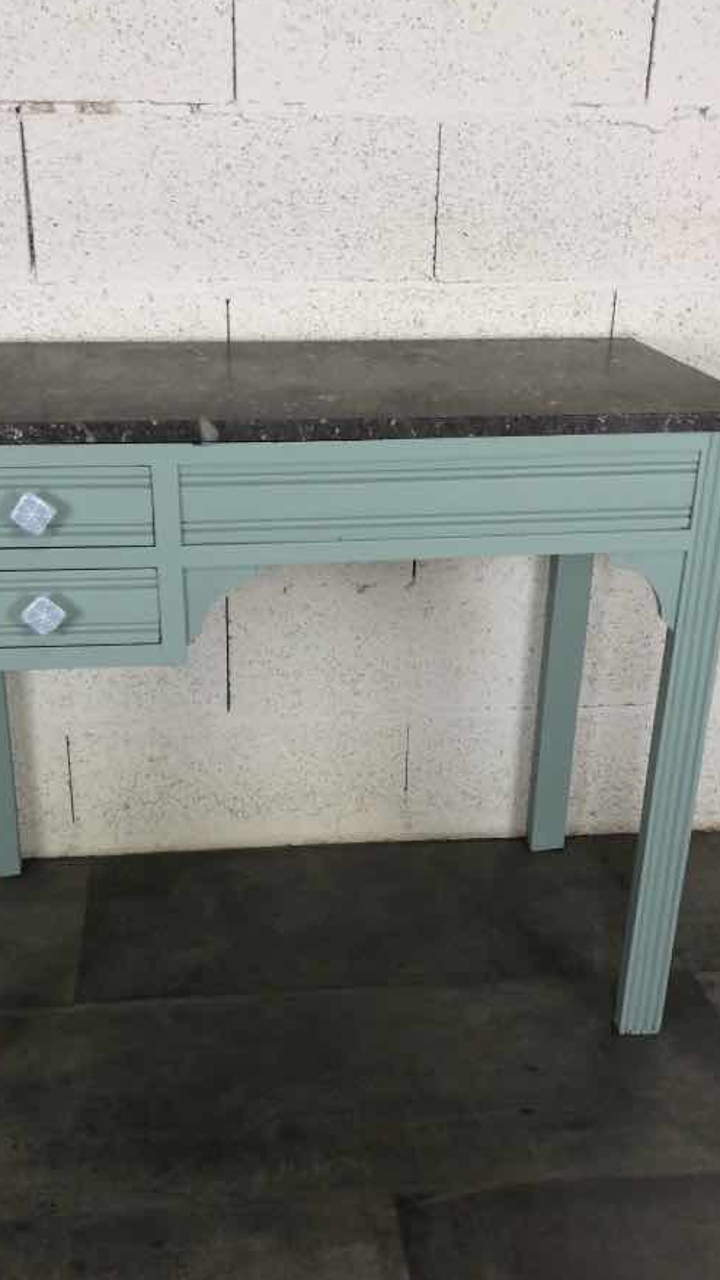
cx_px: 307
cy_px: 689
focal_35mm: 37
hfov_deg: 31.9
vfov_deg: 54.0
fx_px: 1256
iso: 40
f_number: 1.8
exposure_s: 1/20
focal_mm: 3.99
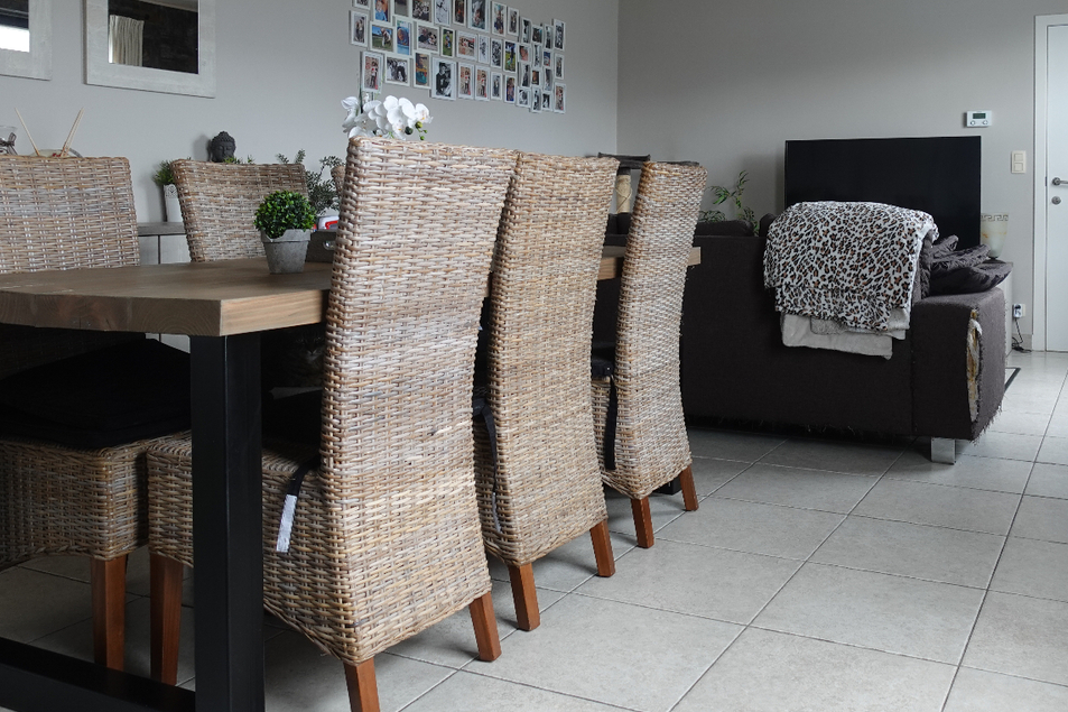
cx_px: 634
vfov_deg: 38.2
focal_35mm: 34
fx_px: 1008
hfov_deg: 55.4
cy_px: 214
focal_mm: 8.8
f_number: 2.8
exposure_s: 1/30
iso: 125
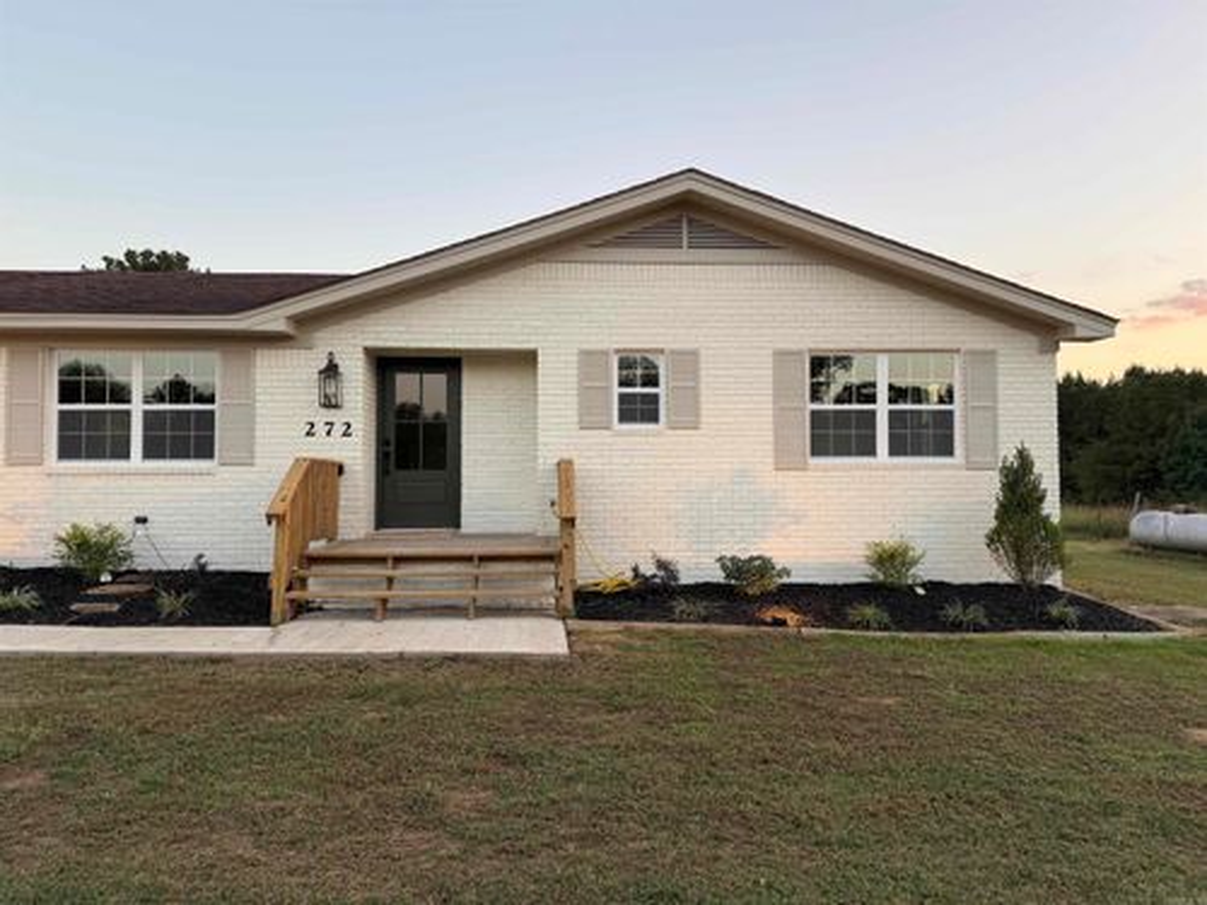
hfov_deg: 71.6
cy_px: 452
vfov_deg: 56.8
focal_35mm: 24
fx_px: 837
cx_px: 604
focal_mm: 6.76
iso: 64
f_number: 1.78
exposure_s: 1/153
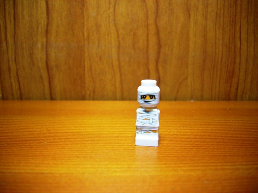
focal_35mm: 32
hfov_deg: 56.8
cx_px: 129
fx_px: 239
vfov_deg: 44.2
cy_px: 96
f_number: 2.9
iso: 125
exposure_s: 1/30
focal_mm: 5.7
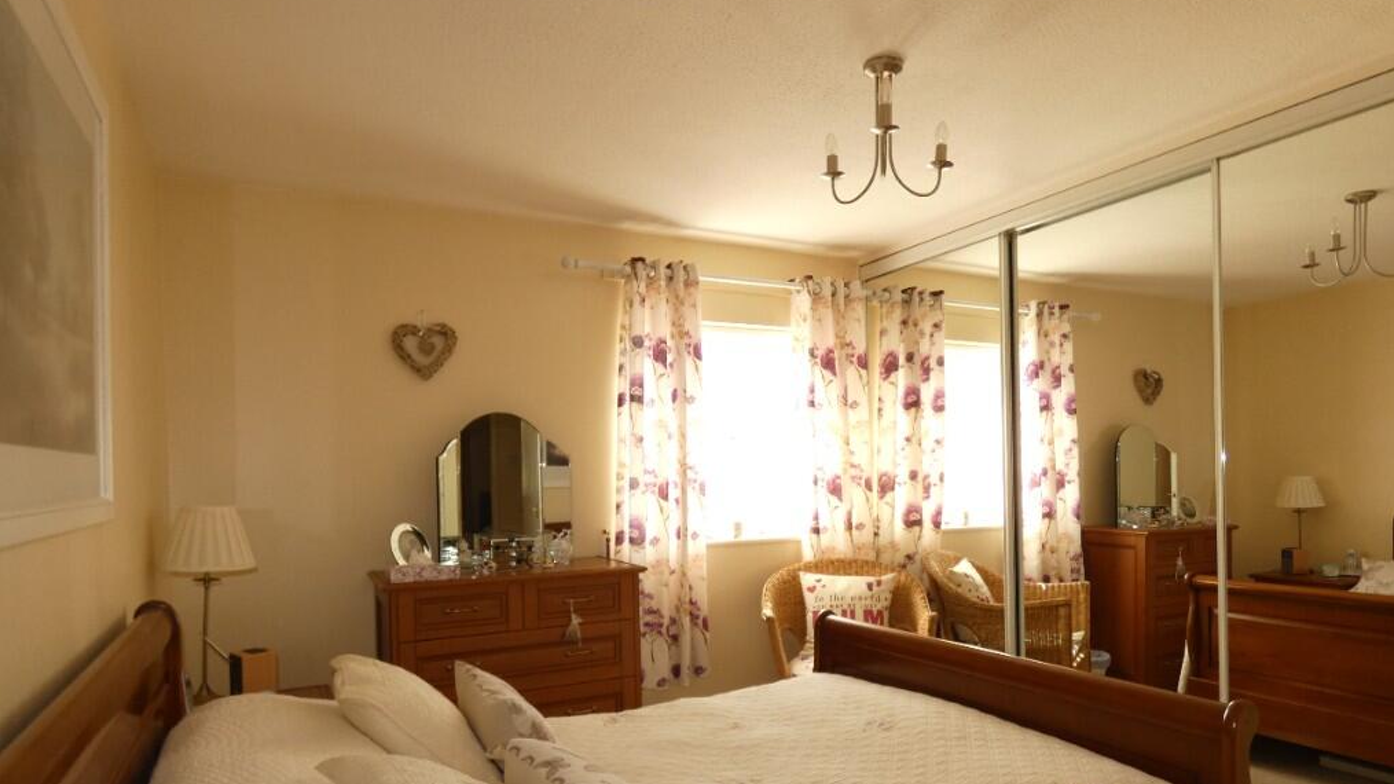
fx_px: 813
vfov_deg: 51.0
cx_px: 702
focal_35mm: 22
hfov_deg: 81.2
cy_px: 486
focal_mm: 3.6
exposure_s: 1/60
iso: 80
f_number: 2.8
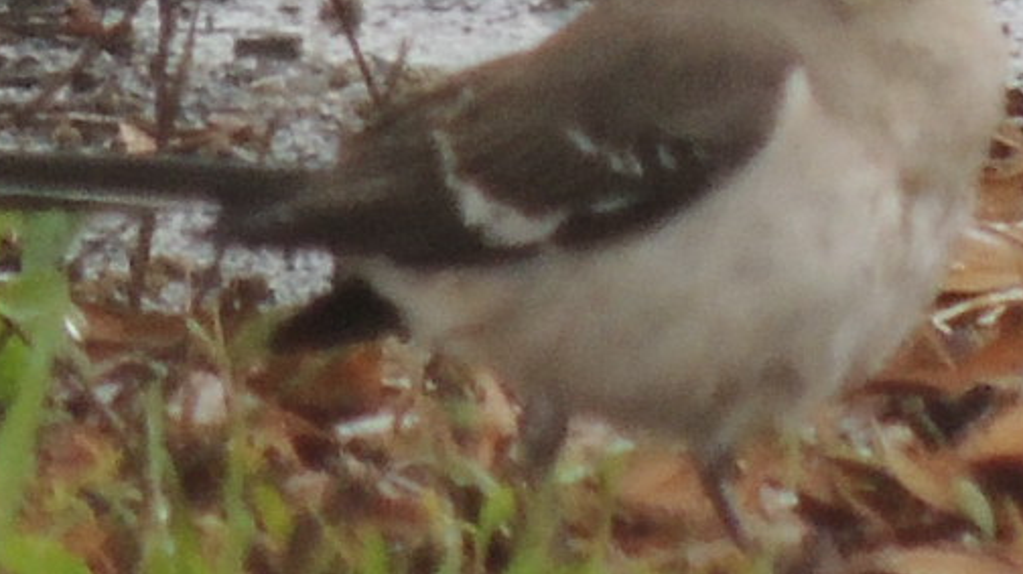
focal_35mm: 2215
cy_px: 152
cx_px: 266
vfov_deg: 0.5
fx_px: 60058
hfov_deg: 1.0
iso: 450
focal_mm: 180
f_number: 5.9
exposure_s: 1/125
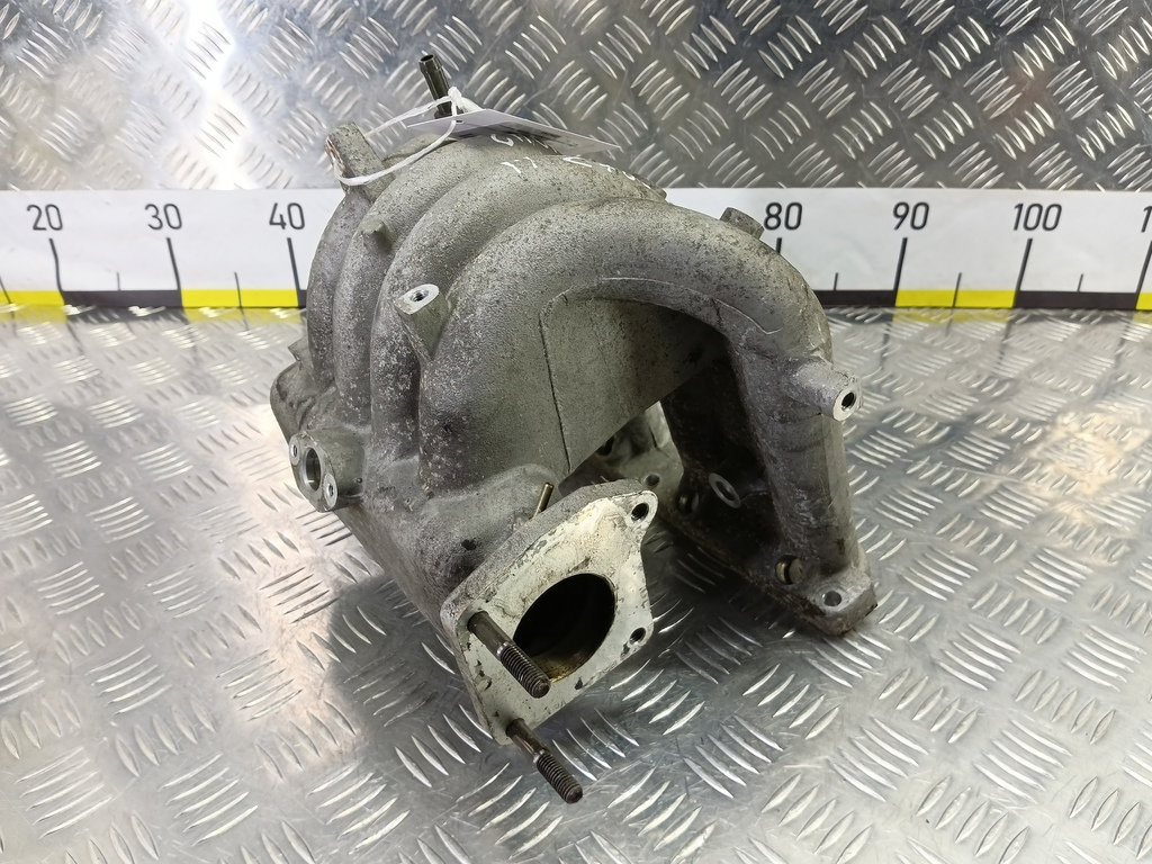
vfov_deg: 58.9
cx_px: 576
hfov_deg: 73.9
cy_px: 432
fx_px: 765
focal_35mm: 23
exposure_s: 1/50
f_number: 1.6
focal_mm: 4.11
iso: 169
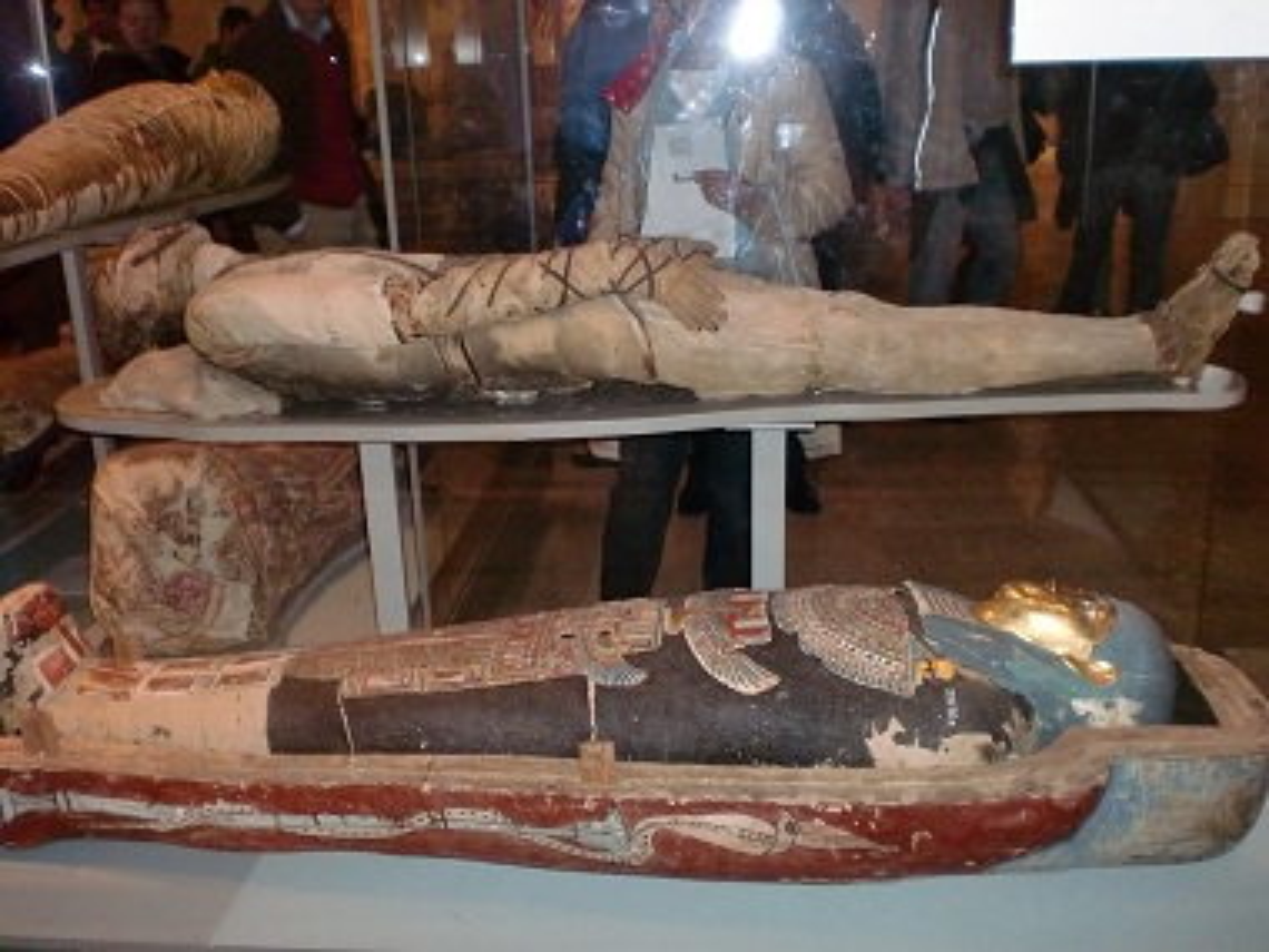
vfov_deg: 40.7
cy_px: 476
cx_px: 634
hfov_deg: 52.6
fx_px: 1283
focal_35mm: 35
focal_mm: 6.3
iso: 400
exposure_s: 1/40
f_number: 3.1
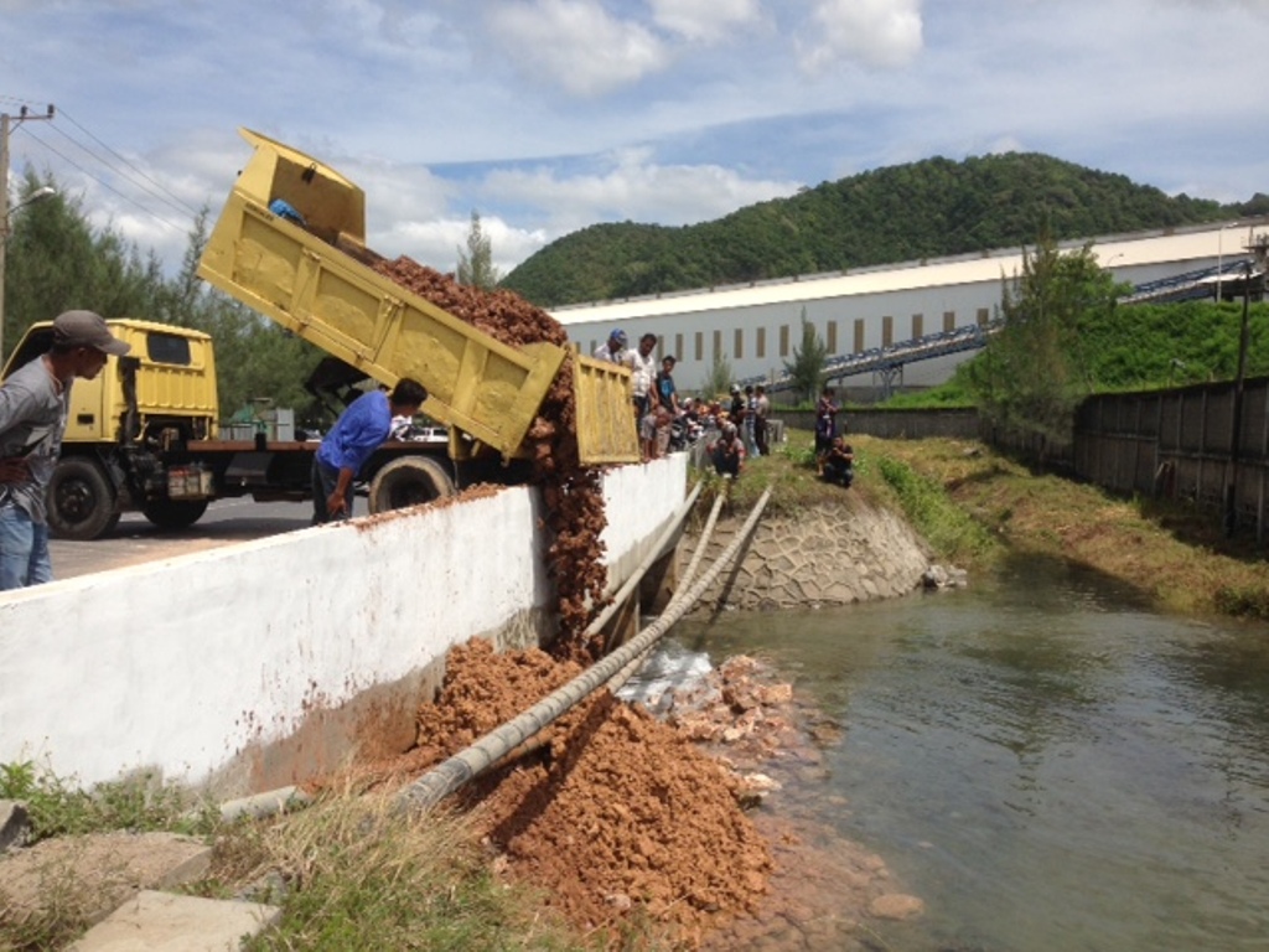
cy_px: 476
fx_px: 1210
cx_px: 634
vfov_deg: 42.9
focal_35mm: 33
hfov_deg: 55.4
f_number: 2.4
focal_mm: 4.12
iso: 50
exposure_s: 1/2584
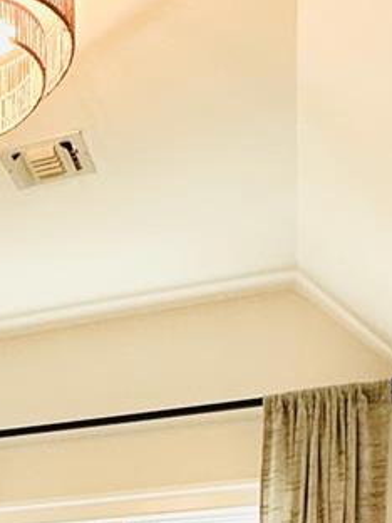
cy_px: 801
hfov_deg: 18.9
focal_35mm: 69
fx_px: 1042
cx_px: -188
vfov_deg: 22.6
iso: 100
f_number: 2.2
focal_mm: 2.22
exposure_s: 1/99
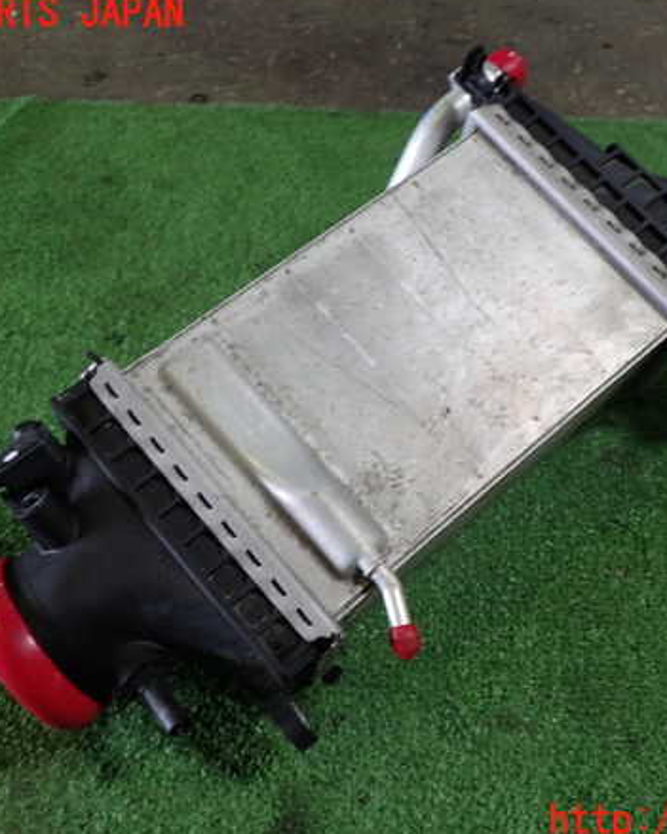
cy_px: 418
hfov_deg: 37.1
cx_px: 409
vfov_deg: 45.8
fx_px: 987
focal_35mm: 40
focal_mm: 5.4
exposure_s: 1/50
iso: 200
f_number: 2.3
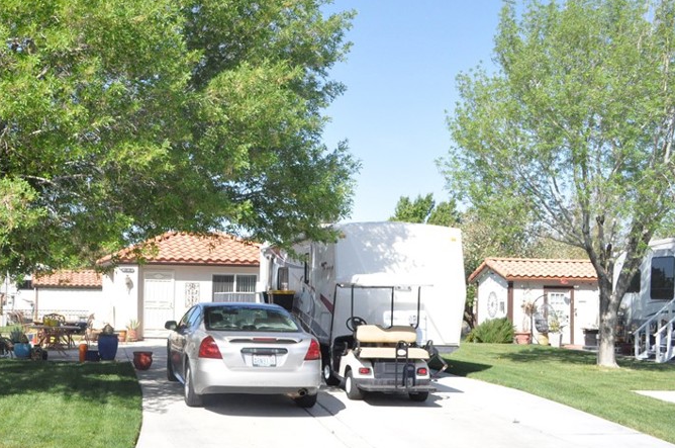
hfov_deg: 41.5
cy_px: 262
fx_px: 861
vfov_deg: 29.1
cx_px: 167
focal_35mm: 46
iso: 2200
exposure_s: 1/4000
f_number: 7.1
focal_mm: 20
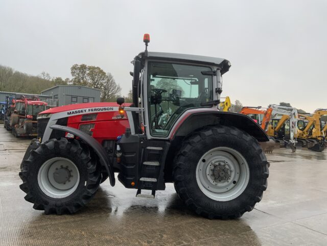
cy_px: 123
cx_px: 164
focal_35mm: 29
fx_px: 274
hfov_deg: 61.7
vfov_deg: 48.2
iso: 40
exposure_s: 1/60
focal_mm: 3
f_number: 1.8
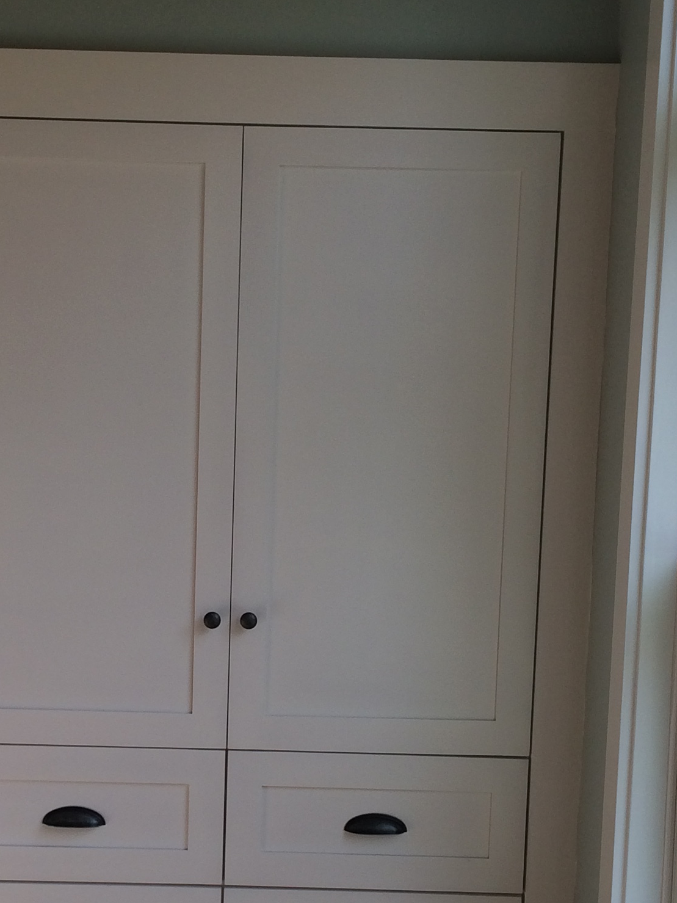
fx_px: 1669
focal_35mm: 64
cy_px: 592
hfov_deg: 22.8
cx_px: 219
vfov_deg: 30.1
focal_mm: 4.15
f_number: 2.2
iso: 32
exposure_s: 1/121
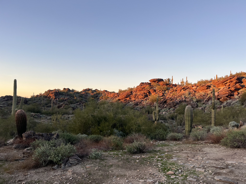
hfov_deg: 67.3
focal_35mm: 26
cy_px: 92
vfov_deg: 53.1
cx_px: 123
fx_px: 185
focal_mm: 5.1
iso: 50
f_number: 1.6
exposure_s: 1/437
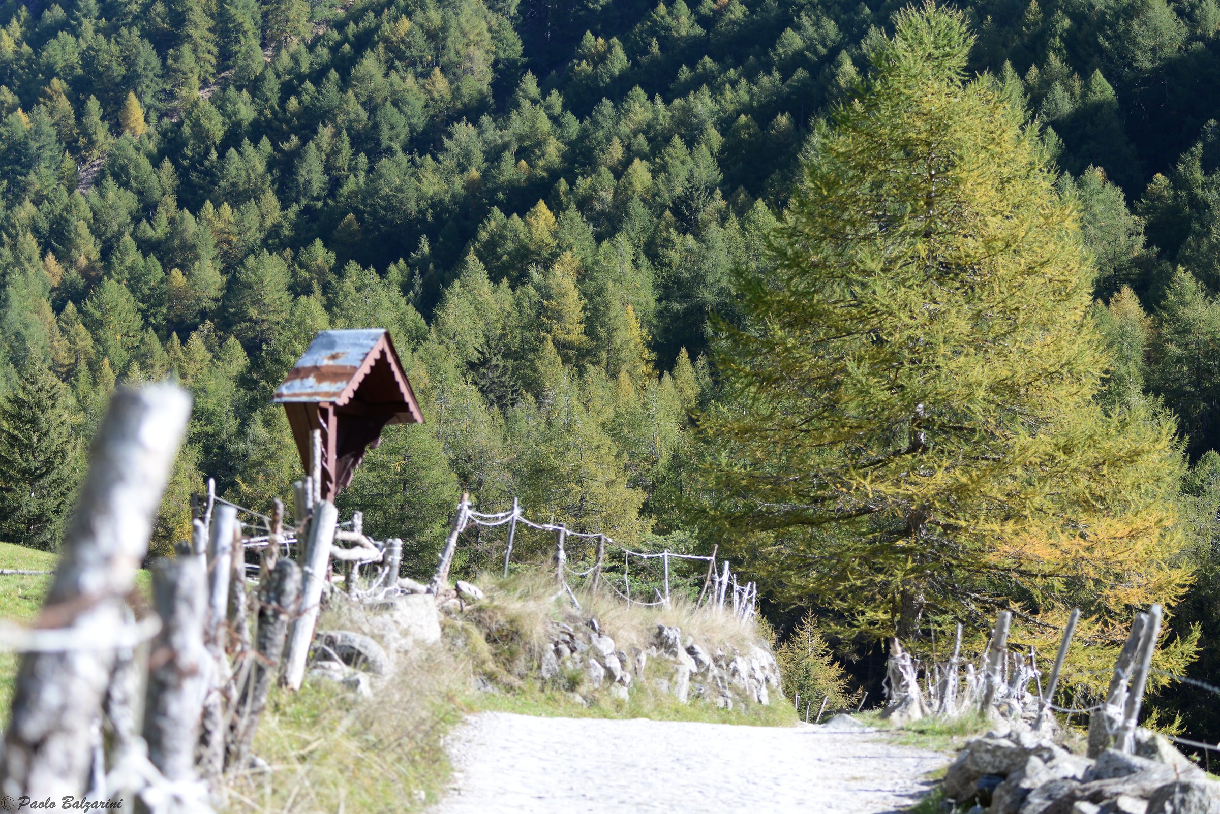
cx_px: 610
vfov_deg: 12.2
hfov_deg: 18.3
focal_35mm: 112
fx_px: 3797
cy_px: 407
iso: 100
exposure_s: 1/125
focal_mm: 112
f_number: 6.3
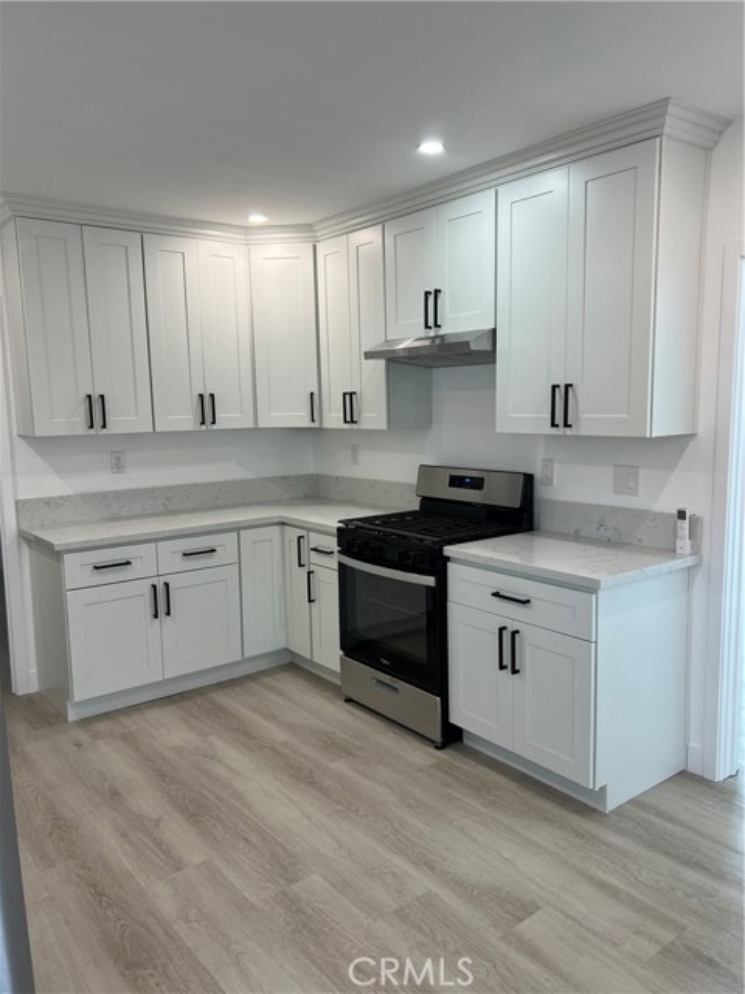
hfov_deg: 53.1
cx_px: 372
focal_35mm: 26
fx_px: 746
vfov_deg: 67.3
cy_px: 497
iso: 64
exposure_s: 1/120
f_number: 1.5
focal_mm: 5.7
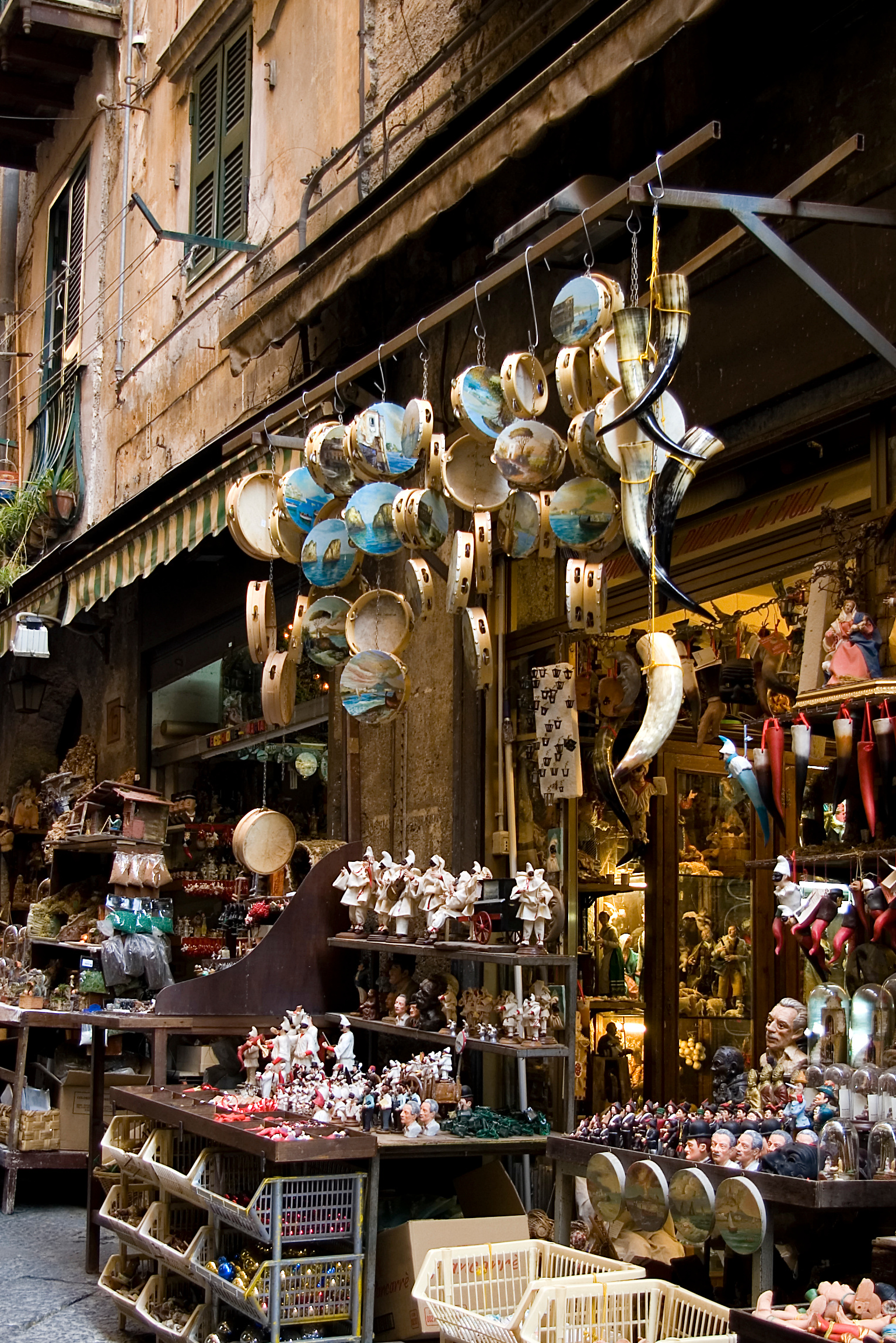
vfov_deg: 38.8
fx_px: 1902
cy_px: 762
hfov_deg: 26.5
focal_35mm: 51
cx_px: 363
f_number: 4
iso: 200
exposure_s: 1/20
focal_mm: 26
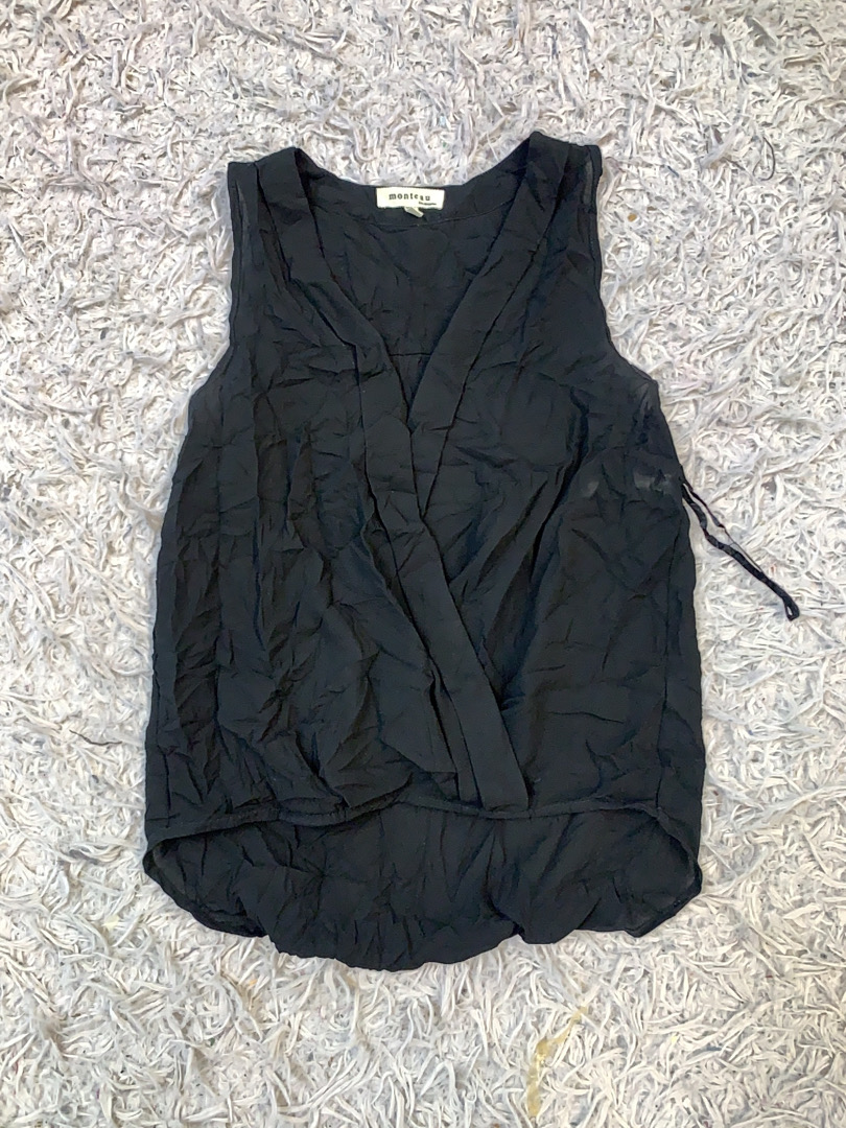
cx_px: 423
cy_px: 564
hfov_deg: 53.1
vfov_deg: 67.3
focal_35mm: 26
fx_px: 847
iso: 100
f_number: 1.8
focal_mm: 4.25
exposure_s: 1/100
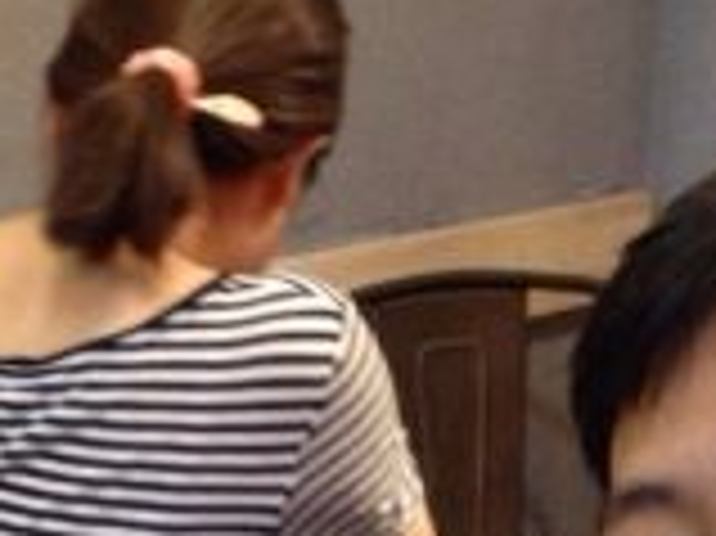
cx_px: 54
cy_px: 1029
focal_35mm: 145
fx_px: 2997
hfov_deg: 13.5
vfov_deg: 9.6
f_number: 2.4
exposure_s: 1/20
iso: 320
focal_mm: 4.12
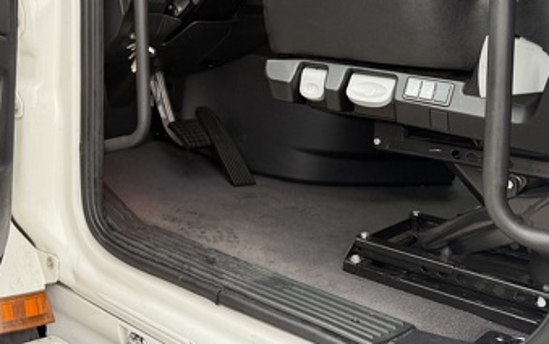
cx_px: 83
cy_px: 32
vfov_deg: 27.5
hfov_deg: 41.7
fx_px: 673
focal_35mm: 45
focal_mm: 6.76
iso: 80
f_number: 1.78
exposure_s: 1/232
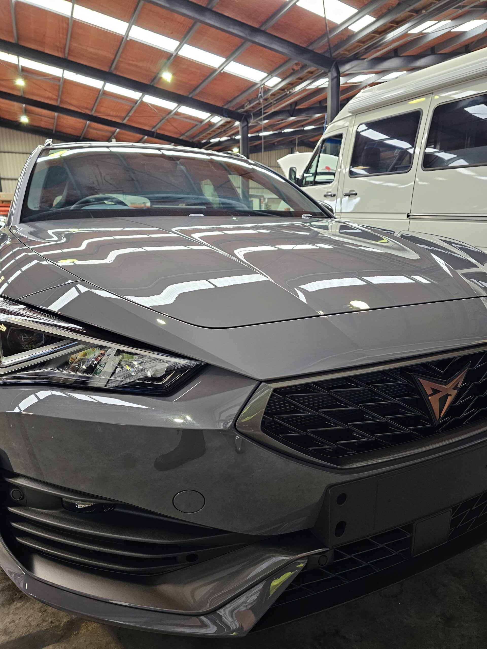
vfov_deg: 73.9
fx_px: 431
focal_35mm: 23
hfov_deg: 58.9
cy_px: 324
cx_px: 244
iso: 200
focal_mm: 6.3
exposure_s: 1/100
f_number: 1.7
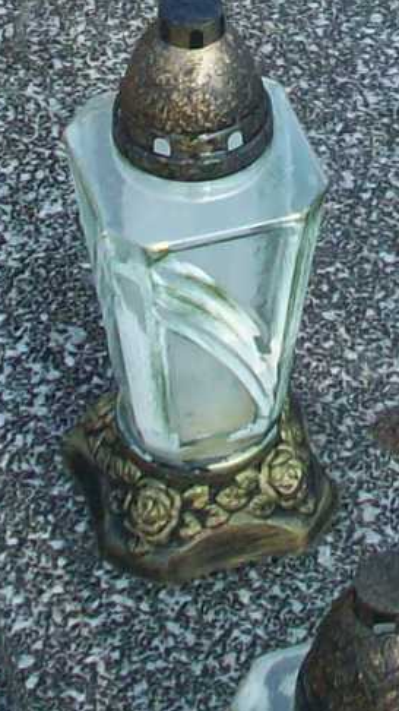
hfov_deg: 7.1
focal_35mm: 170
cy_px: -357
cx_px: 402
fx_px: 3201
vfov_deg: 12.1
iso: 80
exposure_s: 1/347
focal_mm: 6.2
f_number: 2.8
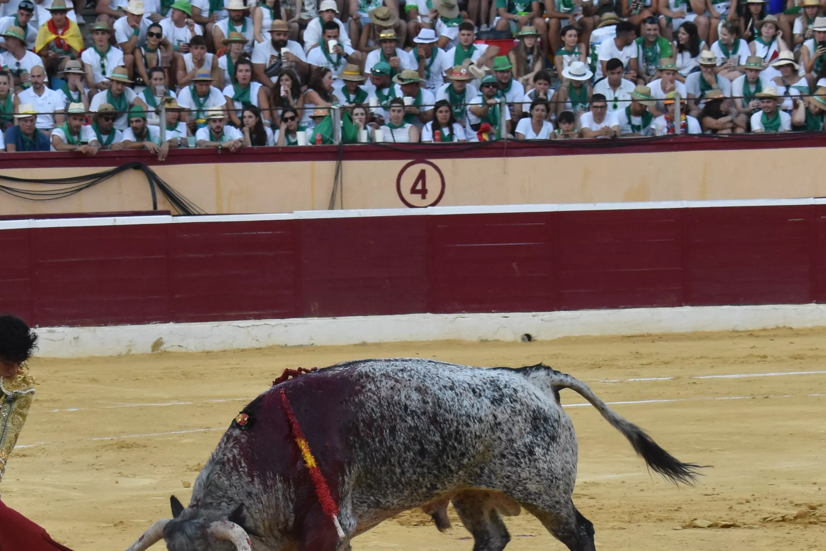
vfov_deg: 6.8
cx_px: 293
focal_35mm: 201
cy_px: 475
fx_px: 4617
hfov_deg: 10.2
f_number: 7.1
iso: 800
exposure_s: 1/200
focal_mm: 55
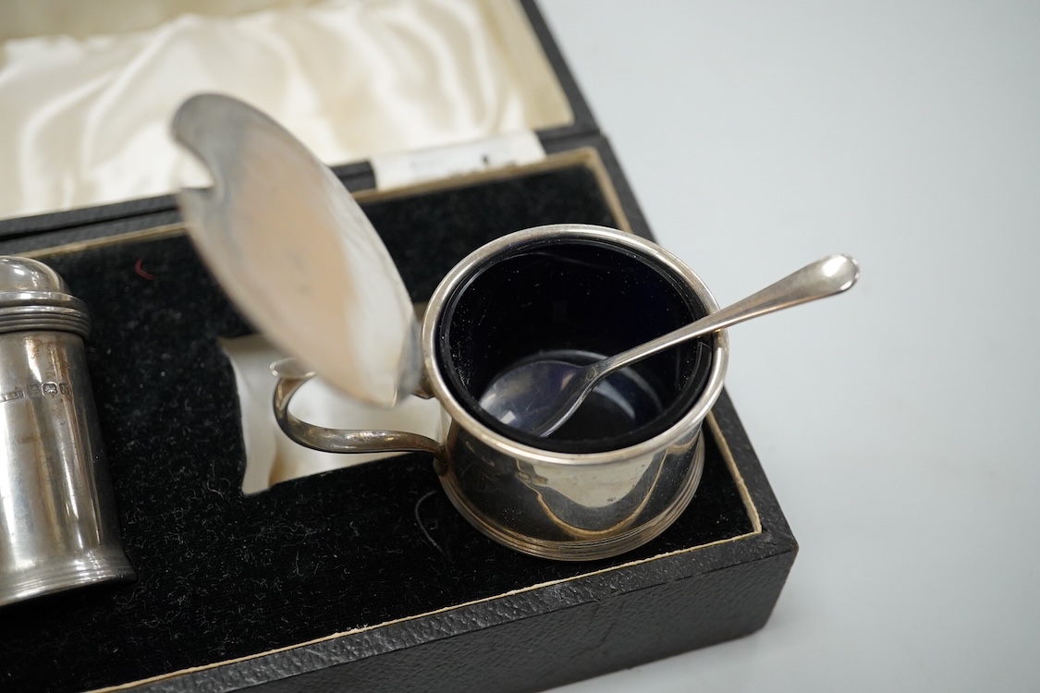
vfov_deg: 29.9
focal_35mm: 45
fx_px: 1300
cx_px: 520
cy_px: 346
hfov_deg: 43.6
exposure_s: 1/400
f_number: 6.3
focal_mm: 30
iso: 2500
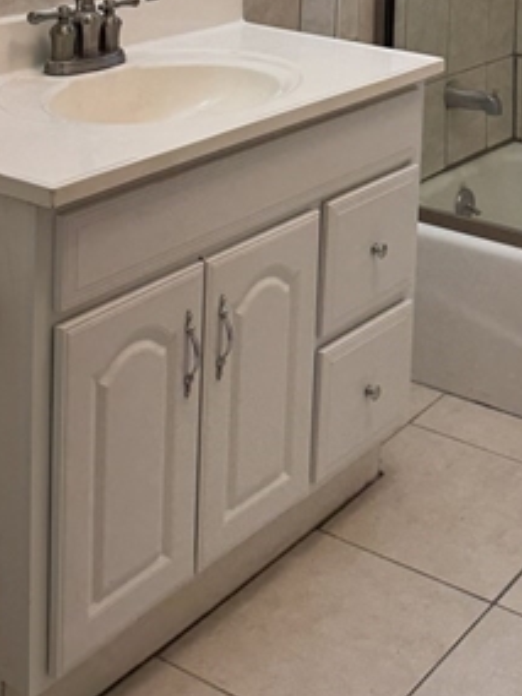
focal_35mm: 65
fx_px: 1307
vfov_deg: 27.5
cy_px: -49
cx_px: 360
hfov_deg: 22.5
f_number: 1.78
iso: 100
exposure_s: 1/129
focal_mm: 6.76
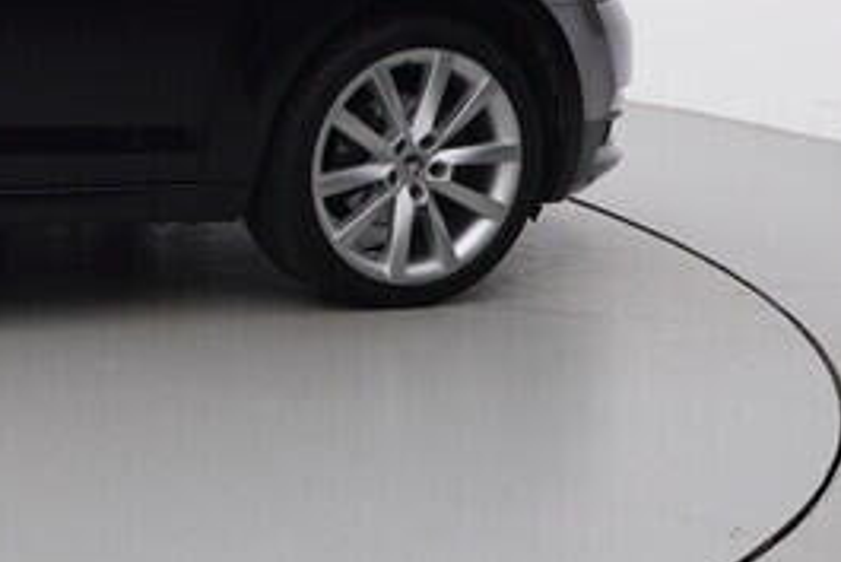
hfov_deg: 20.4
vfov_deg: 15.5
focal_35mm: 87
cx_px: -387
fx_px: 2032
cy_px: 38
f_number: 5
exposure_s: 1/80
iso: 200
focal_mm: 15
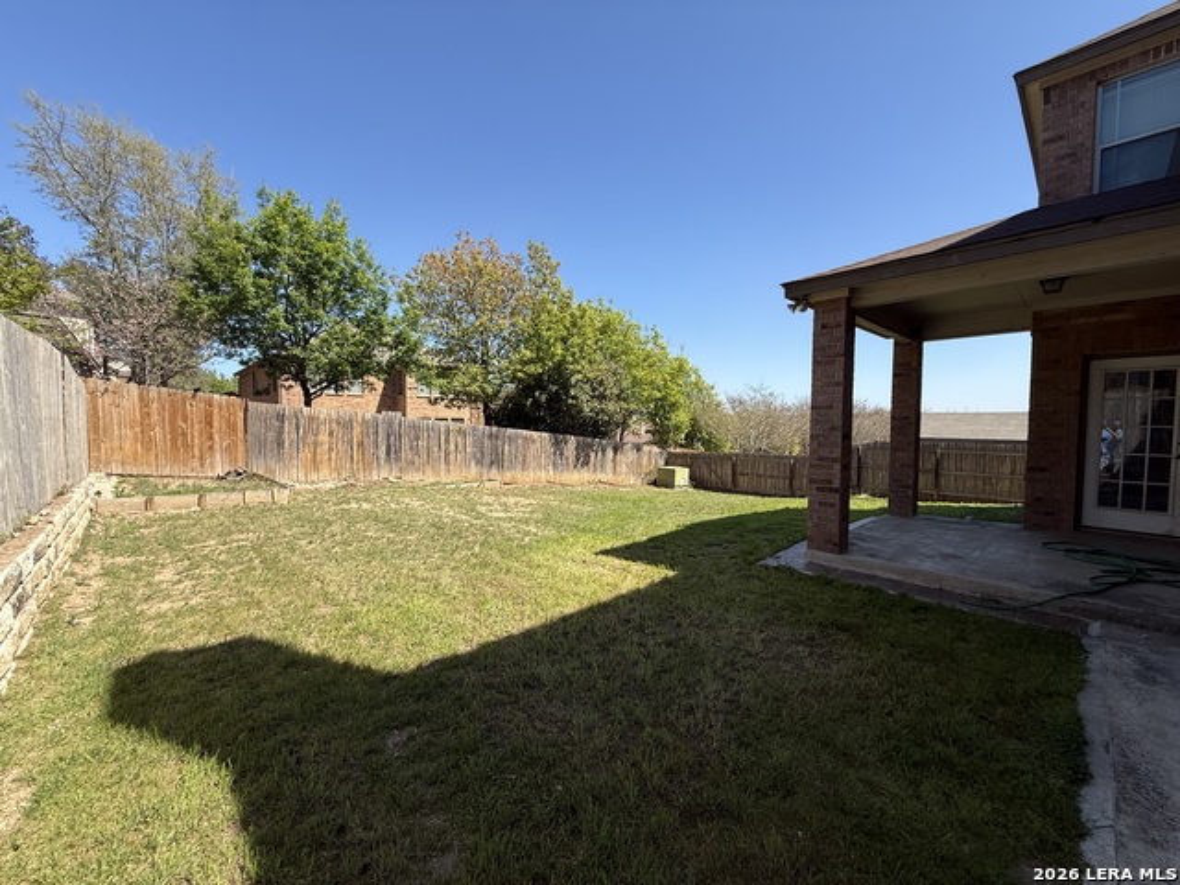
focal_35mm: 14
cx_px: 590
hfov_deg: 102.1
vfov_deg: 85.7
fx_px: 477
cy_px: 442
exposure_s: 1/1285
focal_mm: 2.22
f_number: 2.2
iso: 50
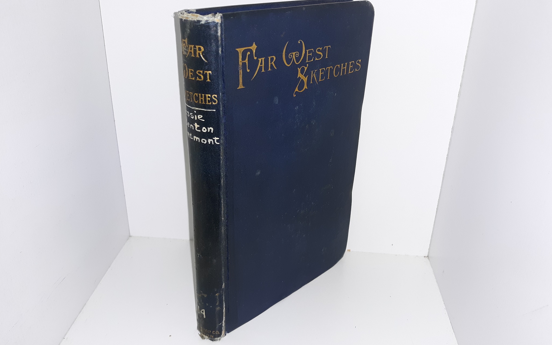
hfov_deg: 62.9
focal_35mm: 30
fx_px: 451
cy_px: 175
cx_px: 278
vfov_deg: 41.8
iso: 50
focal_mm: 3.7
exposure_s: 1/120
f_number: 1.7
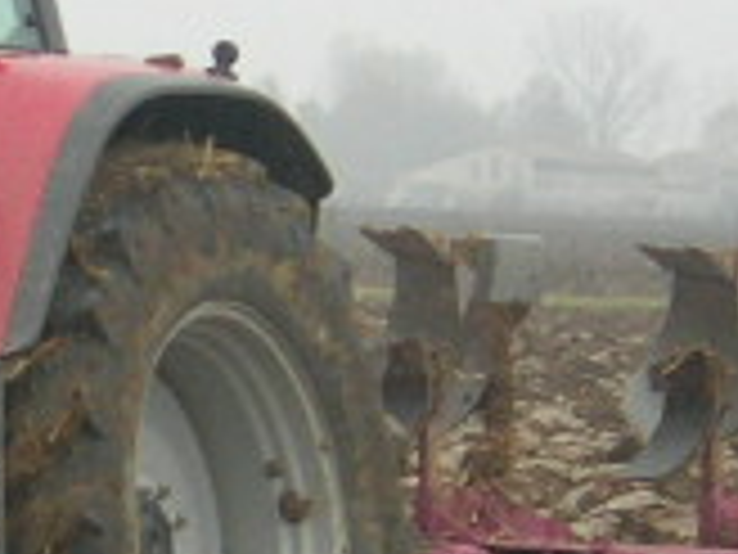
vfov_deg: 4.6
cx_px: -216
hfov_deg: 6.2
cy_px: 626
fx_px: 6801
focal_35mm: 319
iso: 100
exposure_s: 1/326
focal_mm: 10.6
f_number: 3.2
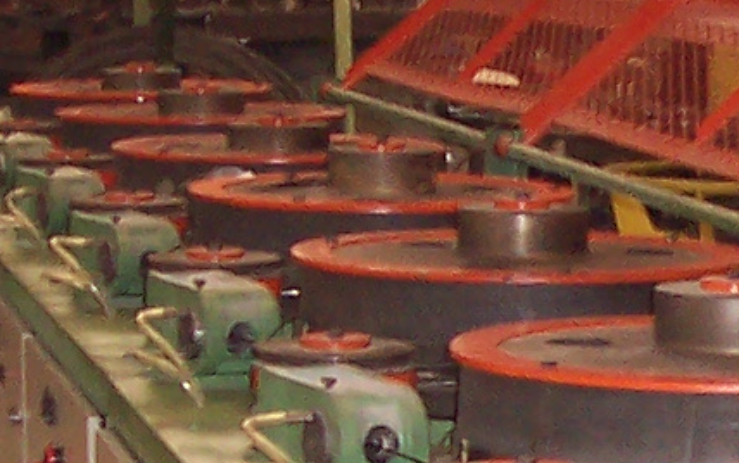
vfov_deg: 7.0
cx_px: 953
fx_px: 3748
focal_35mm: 186
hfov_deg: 11.0
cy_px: 598
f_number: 2.8
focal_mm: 5.6
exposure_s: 1/60
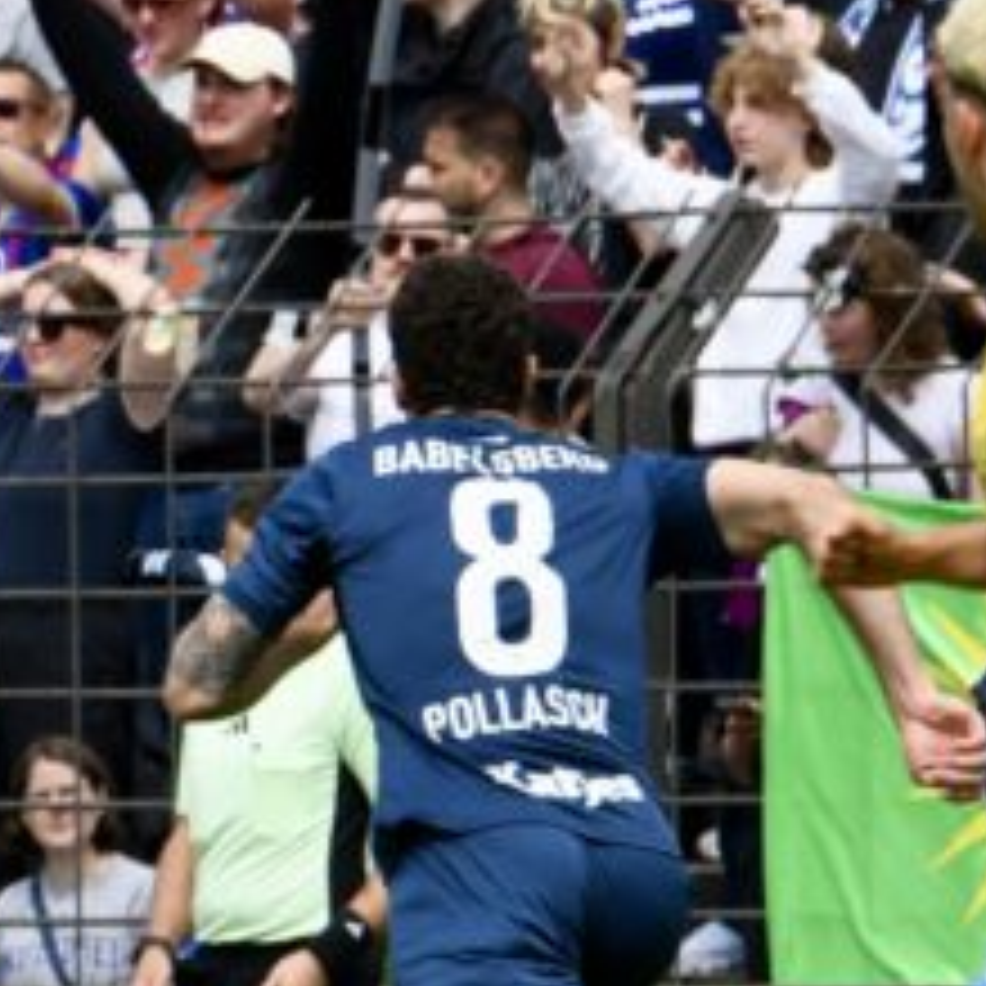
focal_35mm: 1593
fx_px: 51336
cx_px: -207
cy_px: 804
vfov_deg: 1.1
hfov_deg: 1.1
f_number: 11
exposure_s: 1/1600
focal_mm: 400
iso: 1250
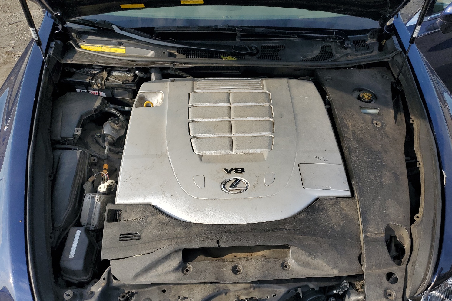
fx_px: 364
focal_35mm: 29
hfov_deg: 63.6
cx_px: 238
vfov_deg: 45.0
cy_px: 158
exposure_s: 1/1667
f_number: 1.5
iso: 50
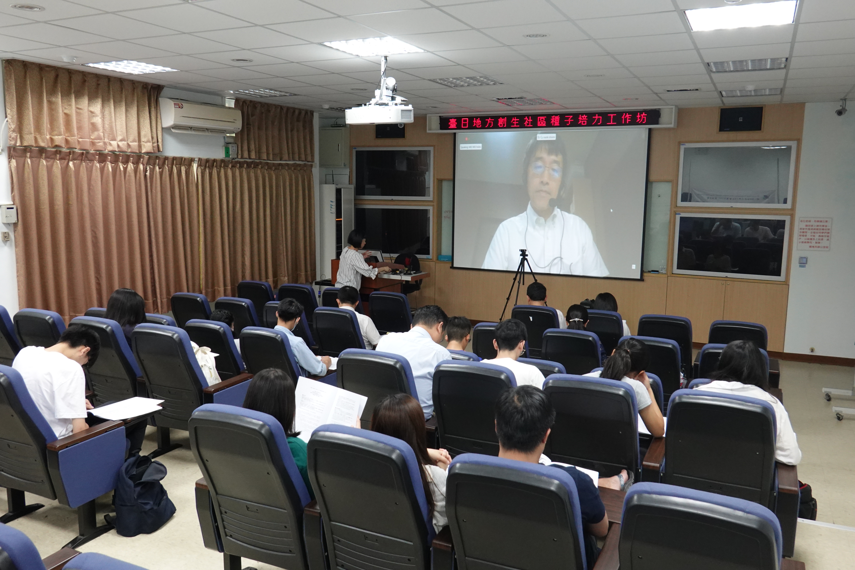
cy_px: 285
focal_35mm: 30
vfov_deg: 43.6
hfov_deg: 61.9
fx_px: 712
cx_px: 428
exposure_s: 1/30
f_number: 5
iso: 1250
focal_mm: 11.06
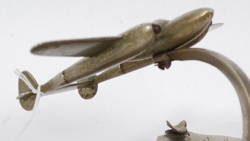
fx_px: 636
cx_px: 154
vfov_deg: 12.5
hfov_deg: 22.2
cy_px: 119
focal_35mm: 96
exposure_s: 1/60
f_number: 9
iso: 200
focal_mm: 40
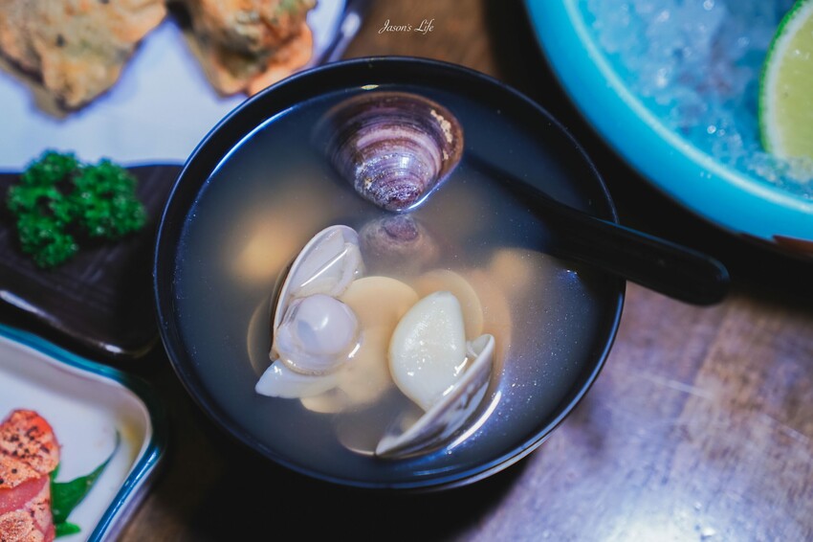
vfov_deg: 19.4
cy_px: 271
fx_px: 1580
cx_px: 406
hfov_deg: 28.9
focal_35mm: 70
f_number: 3.5
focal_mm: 70
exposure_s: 1/80
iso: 800
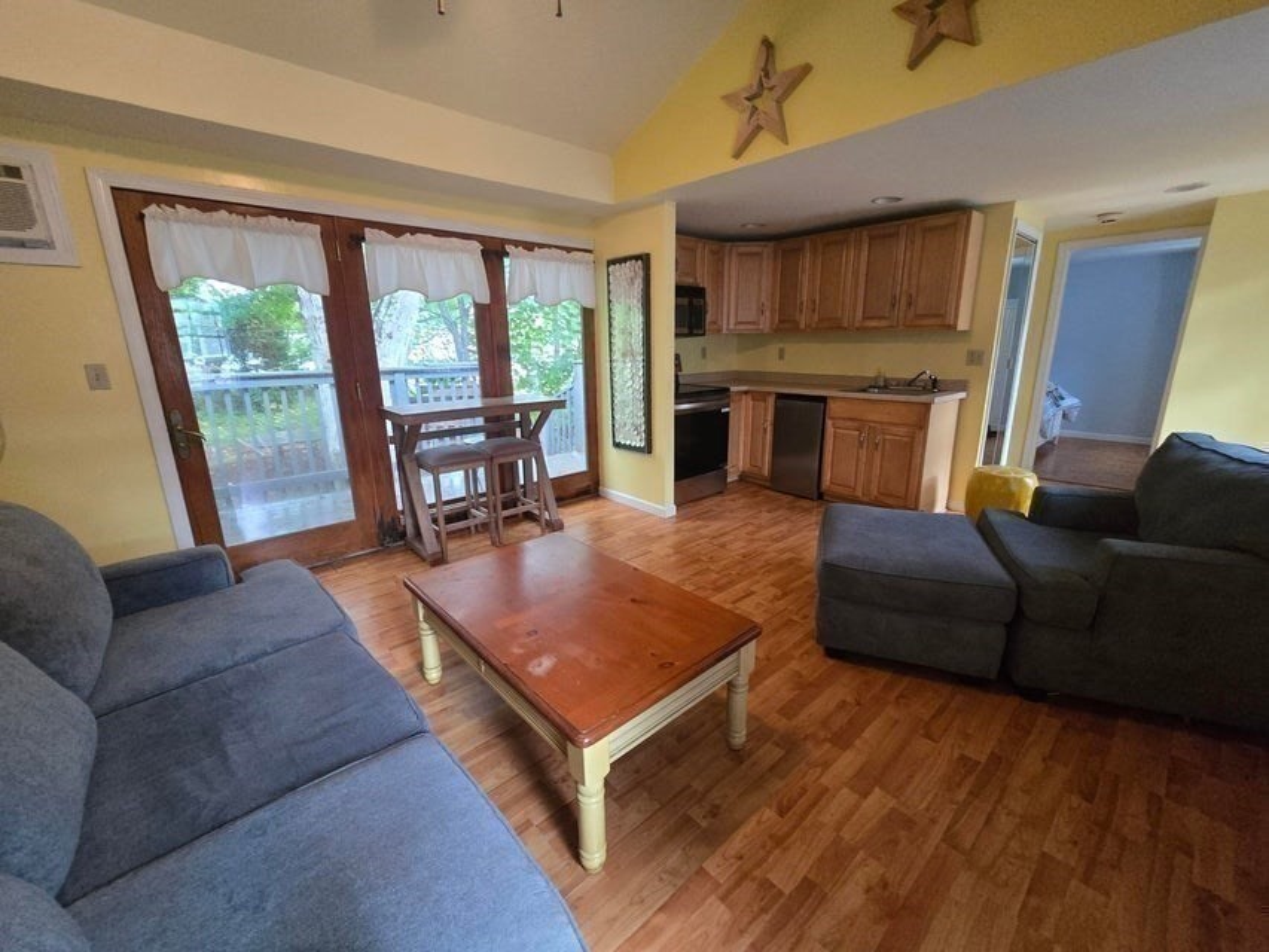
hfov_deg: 106.2
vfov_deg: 89.9
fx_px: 477
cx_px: 634
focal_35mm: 13
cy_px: 476
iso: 1000
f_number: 2.2
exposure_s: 1/60
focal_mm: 2.2
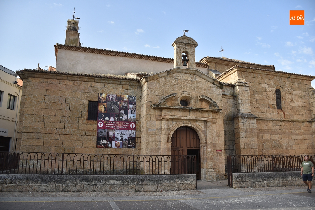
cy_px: 105
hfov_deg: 67.3
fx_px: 236
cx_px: 158
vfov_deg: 48.0
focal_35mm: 27
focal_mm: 18
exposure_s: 1/400
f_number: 3.5
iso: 100
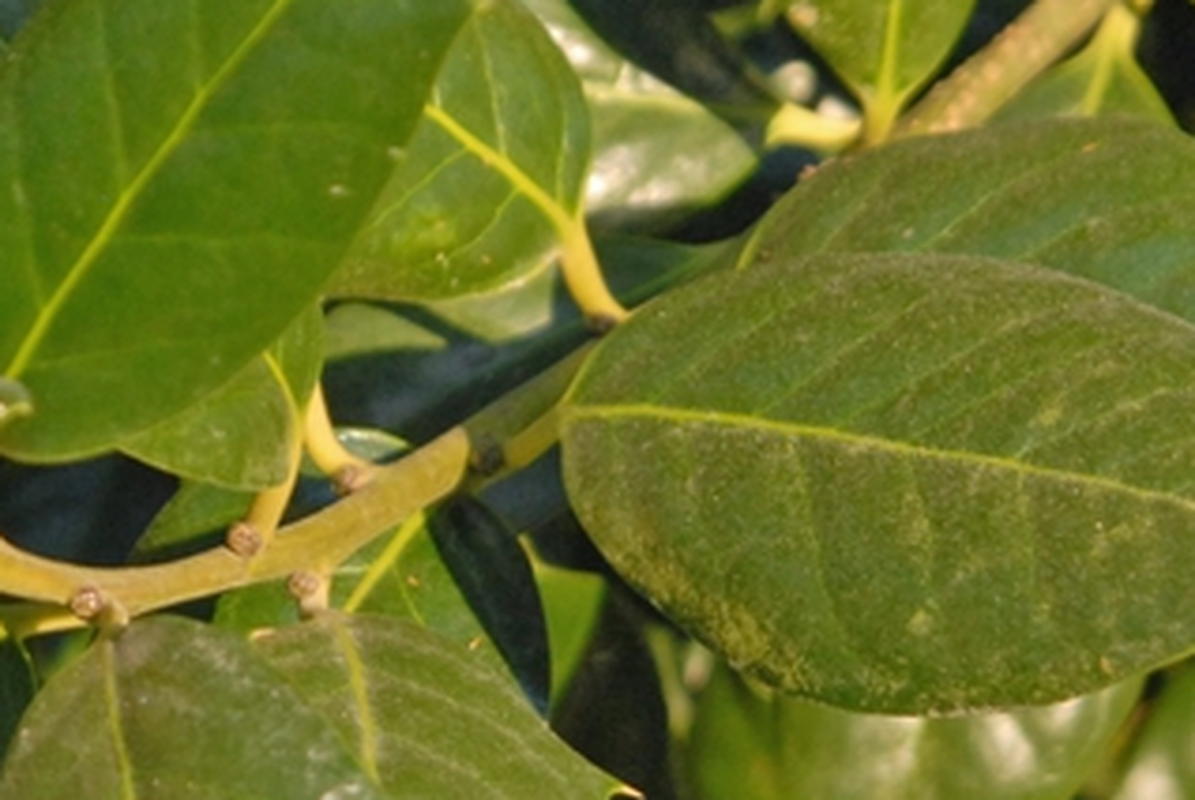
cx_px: 203
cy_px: 392
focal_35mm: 377
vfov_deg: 3.7
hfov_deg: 5.5
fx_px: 12532
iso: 400
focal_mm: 78
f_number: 6.3
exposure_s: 1/160
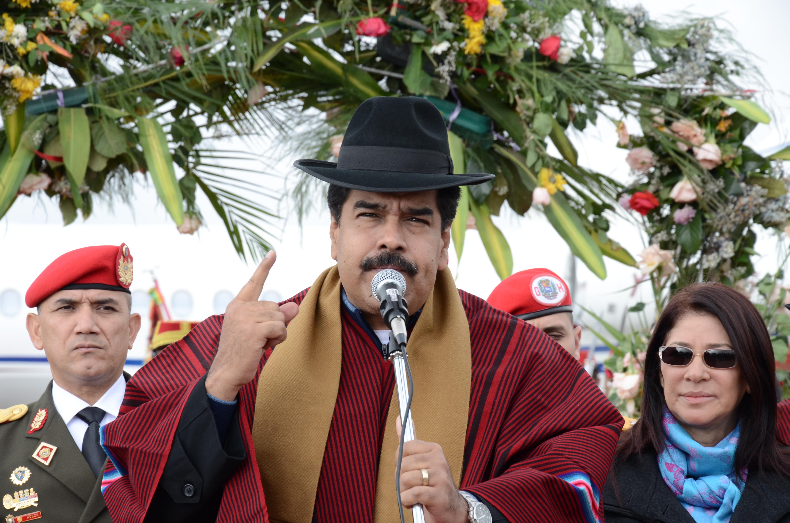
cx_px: 395
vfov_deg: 8.7
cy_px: 262
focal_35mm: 158
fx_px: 3449
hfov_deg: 13.1
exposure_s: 1/320
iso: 400
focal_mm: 105
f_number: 10
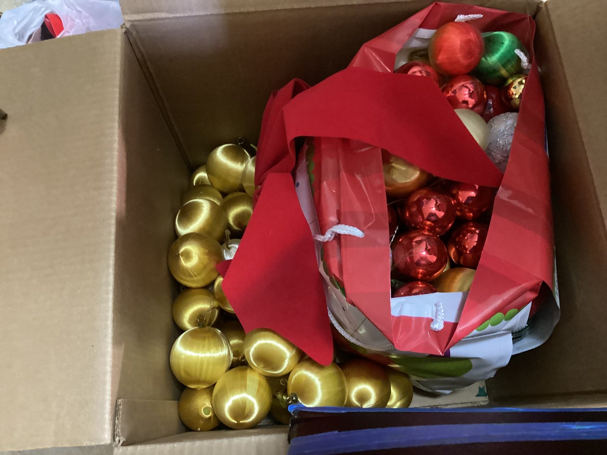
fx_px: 544
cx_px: 304
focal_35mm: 31
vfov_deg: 45.4
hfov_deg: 58.3
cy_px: 228
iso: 800
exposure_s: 1/17
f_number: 2.4
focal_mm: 3.3
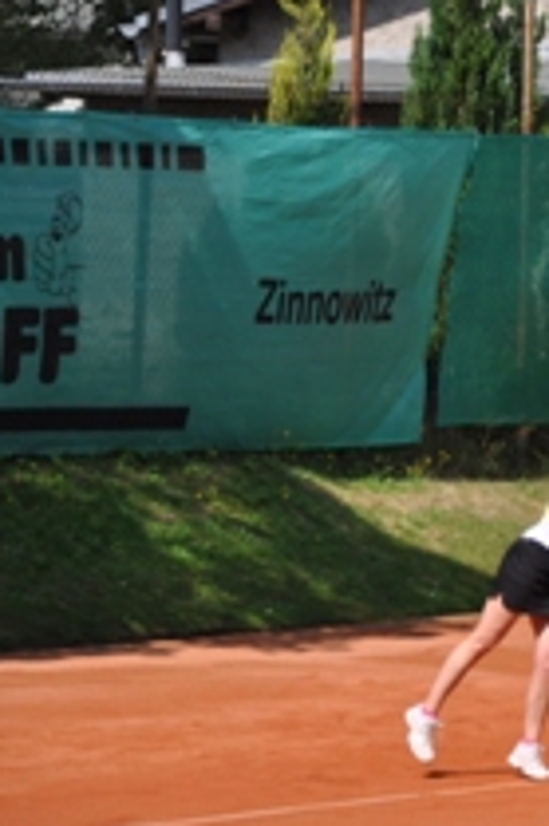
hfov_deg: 4.0
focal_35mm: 338
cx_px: 794
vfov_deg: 6.1
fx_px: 7746
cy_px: 352
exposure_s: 1/1600
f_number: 6.3
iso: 400
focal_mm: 105
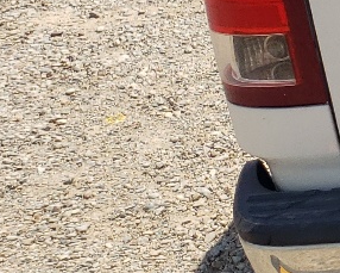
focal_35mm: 142
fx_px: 1429
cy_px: -97
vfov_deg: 10.6
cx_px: 875
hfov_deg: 11.0
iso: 50
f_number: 1.5
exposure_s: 1/3333
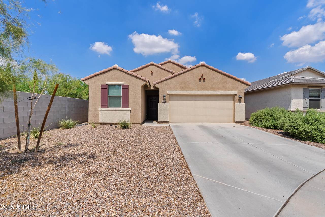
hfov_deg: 96.7
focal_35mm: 16
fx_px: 145
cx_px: 162
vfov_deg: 73.8
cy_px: 108
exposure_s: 1/80
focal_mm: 16
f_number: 8
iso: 100
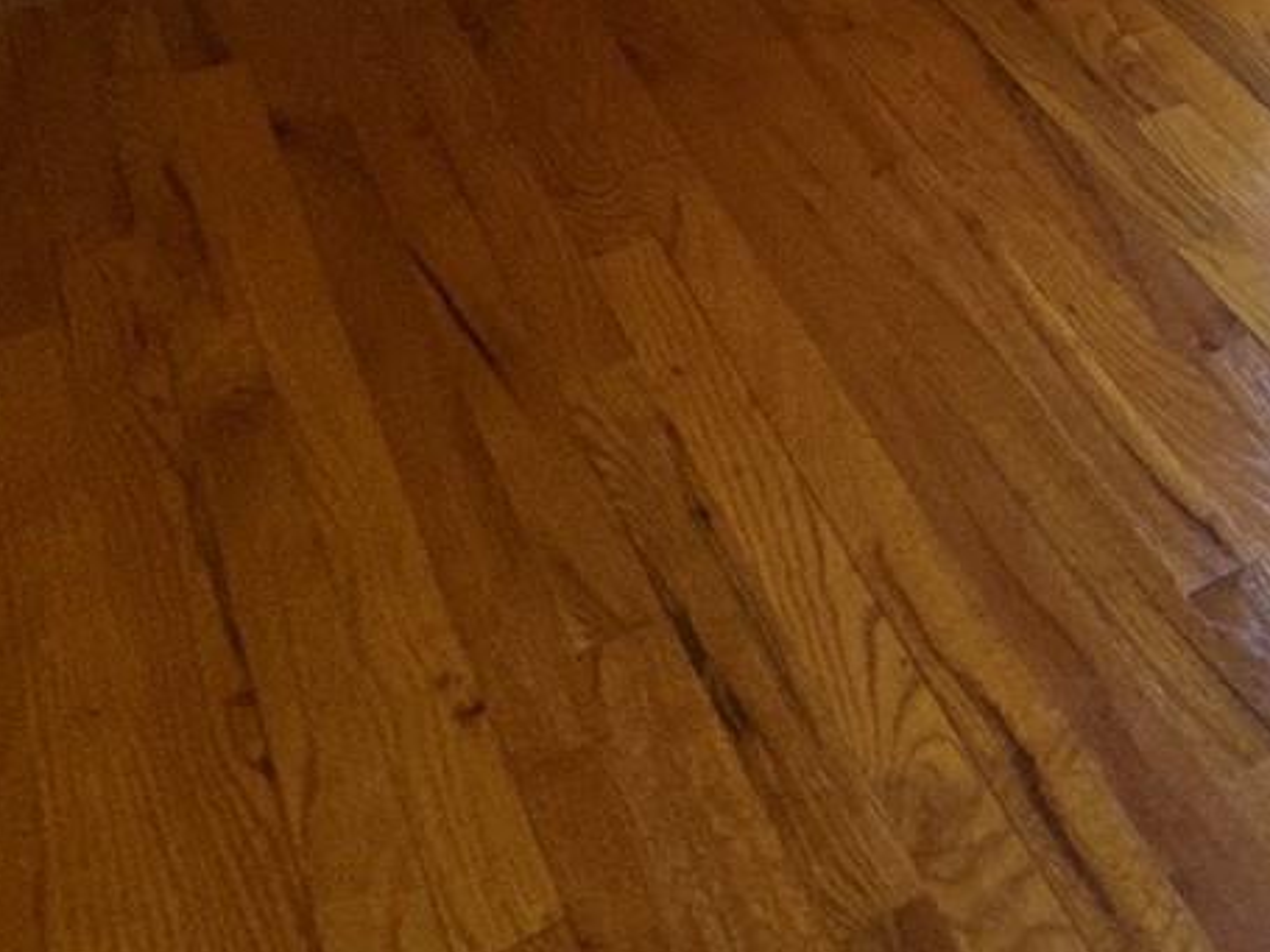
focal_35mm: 63
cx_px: 2211
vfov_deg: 18.6
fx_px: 2311
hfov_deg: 21.6
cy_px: -723
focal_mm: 2.22
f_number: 2.2
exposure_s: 1/60
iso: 160
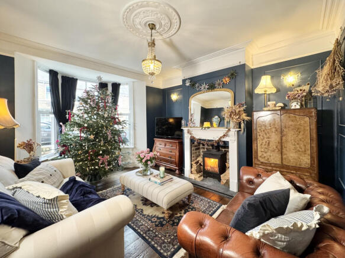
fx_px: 140
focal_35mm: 14
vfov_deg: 85.7
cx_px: 172
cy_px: 129
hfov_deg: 102.1
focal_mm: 2.22
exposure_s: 1/50
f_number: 2.2
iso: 200
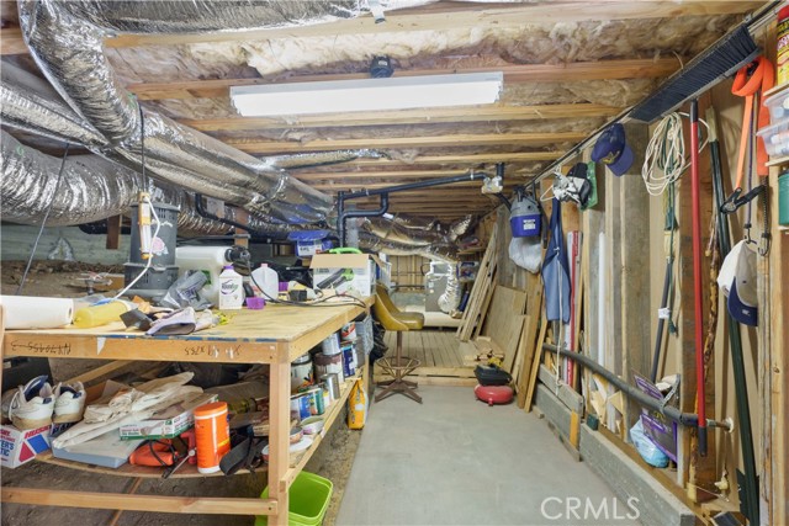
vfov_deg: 73.8
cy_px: 263
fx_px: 351
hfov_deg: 96.7
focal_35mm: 16
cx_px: 394
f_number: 5.6
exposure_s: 1/10
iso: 1250
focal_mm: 16
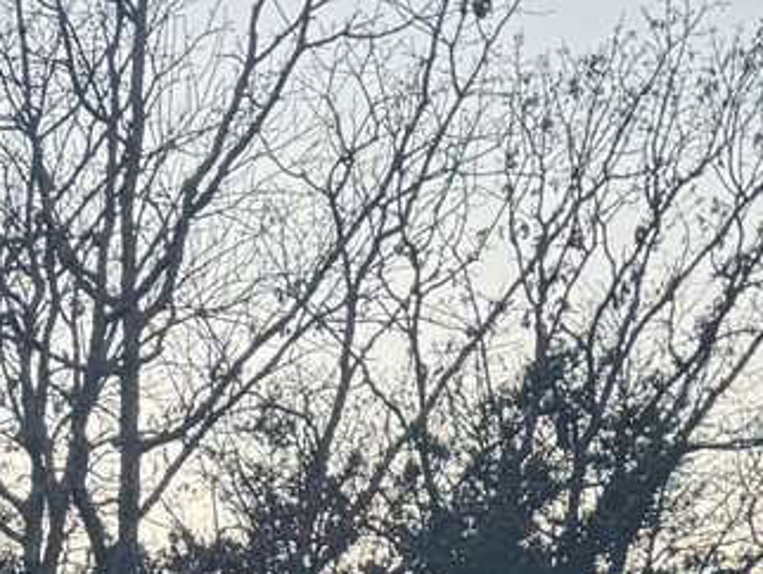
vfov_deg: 9.6
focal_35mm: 143
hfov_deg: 13.7
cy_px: 1212
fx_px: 3154
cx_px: 69
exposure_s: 1/322
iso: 100
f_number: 1.78
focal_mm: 6.76
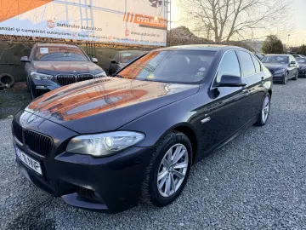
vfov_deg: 56.8
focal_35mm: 24
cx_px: 153
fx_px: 212
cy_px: 115
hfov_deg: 71.6
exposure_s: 1/728
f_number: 1.78
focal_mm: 6.76
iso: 100
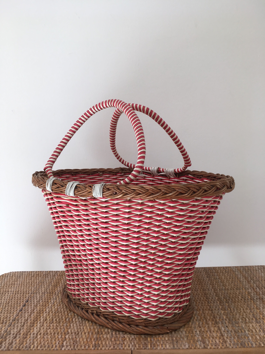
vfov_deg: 61.7
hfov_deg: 48.2
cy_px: 177
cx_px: 132
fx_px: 296
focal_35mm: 29
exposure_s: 1/106
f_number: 2.2
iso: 25
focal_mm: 4.15
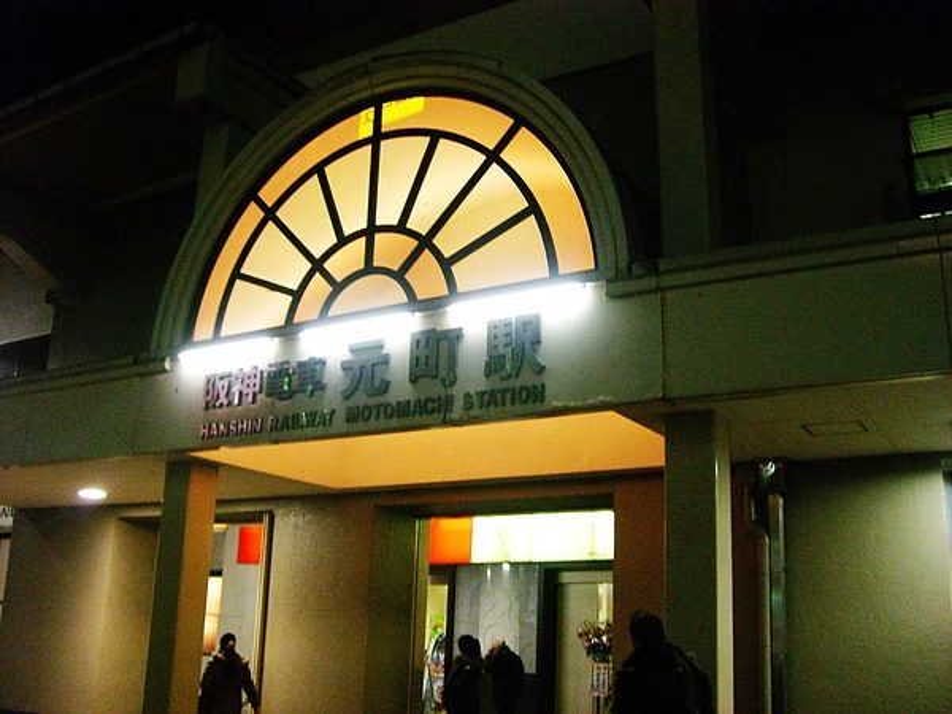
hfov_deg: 49.0
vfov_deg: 37.7
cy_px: 357
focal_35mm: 38
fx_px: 1045
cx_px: 476
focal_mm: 6.2
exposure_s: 1/80
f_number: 2.7
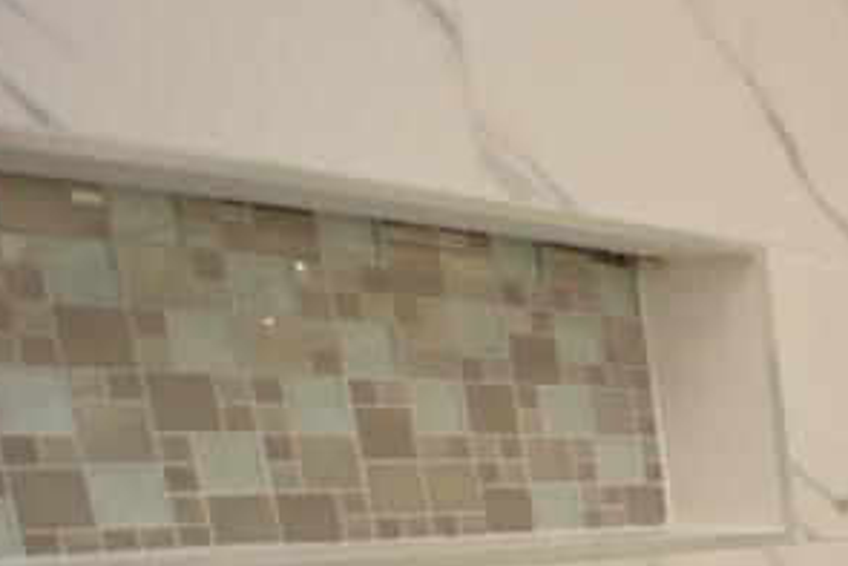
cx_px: 1406
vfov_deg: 22.4
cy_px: 792
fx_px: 1225
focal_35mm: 52
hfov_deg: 24.4
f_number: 4
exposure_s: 1/60
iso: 250
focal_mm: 10
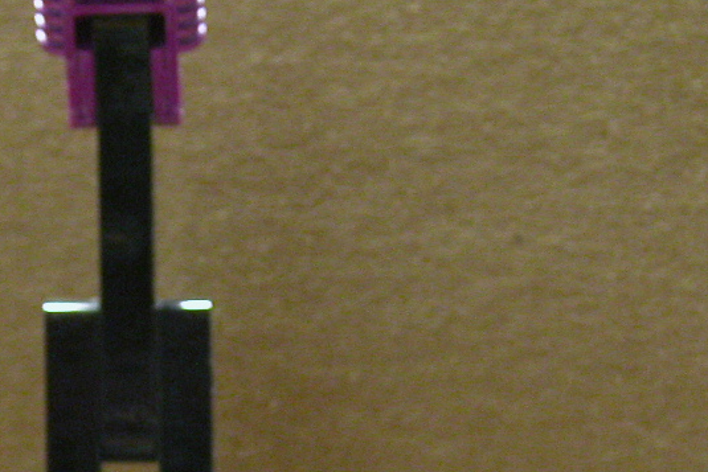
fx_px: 5626
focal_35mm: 286
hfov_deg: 7.2
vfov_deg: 4.8
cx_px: 110
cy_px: 582
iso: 353
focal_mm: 23.7
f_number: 3.6
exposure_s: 1/4.2
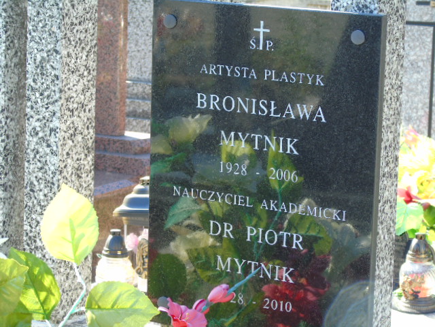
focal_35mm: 124
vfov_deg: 12.0
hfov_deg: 15.9
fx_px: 1558
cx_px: 218
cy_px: 164
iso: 80
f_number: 4.6
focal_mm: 22
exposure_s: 1/60
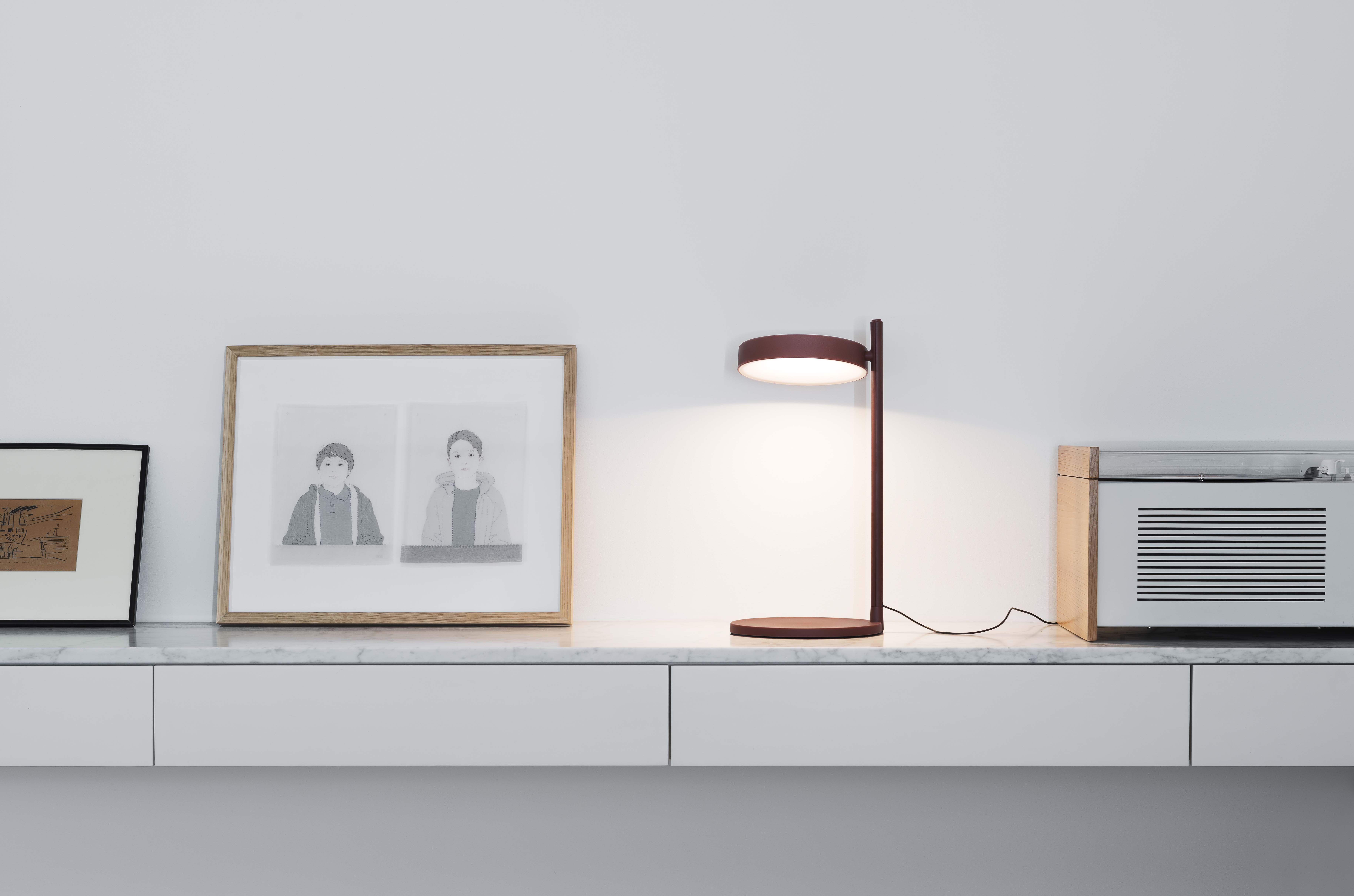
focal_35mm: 70
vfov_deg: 19.4
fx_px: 2627
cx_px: 677
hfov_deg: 28.9
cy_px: 448
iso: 100
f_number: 11
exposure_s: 3
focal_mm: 70
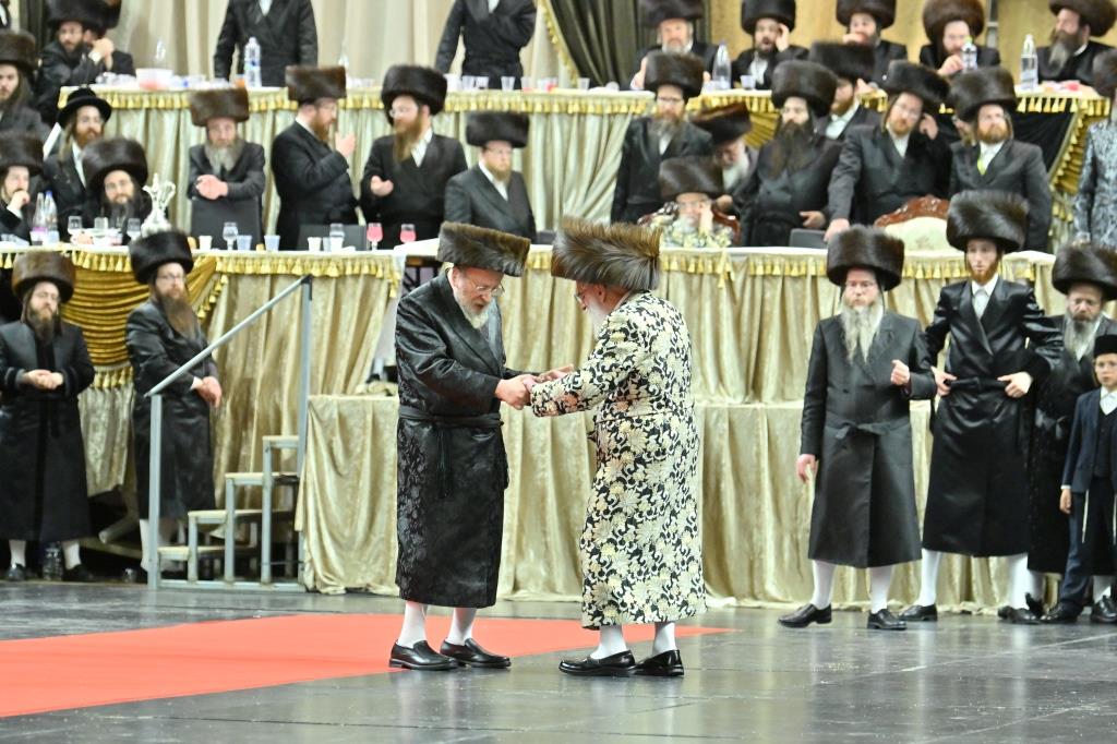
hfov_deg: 10.2
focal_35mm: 202
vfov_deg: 6.8
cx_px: 558
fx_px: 6265
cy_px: 372
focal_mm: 135
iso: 1600
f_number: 2.8
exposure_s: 1/200
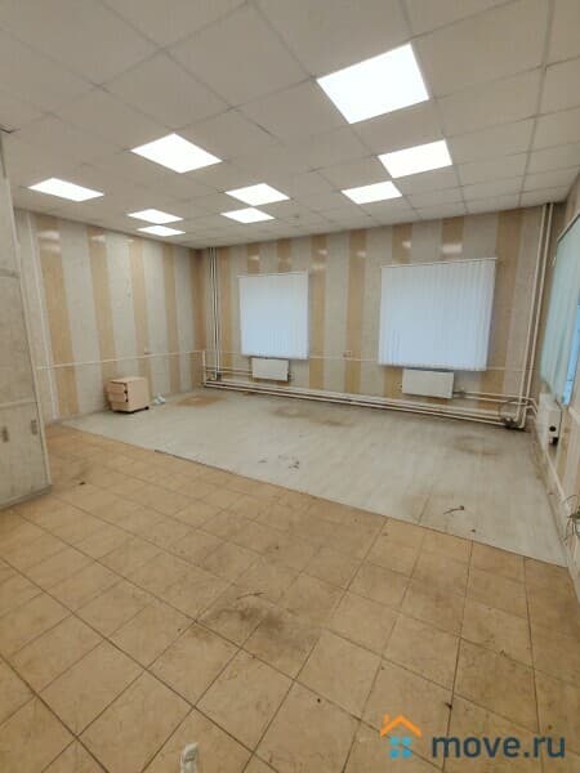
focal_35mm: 16
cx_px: 290
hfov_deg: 78.1
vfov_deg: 94.5
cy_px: 386
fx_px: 357
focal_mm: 1.96
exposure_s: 1/110
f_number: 2.2
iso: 50
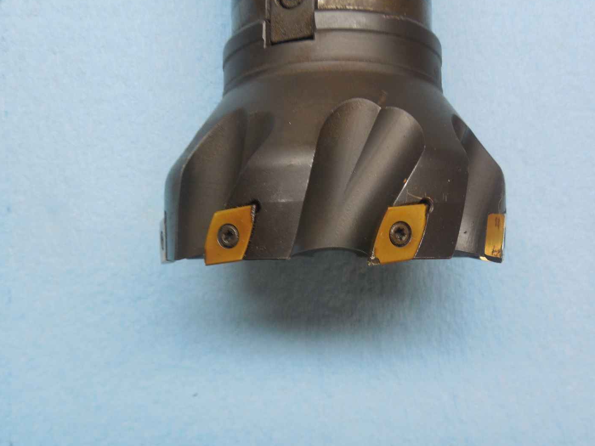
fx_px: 550
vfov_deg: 44.2
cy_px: 215
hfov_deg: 56.8
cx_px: 311
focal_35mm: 32
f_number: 3.5
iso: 220
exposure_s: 1/30
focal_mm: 5
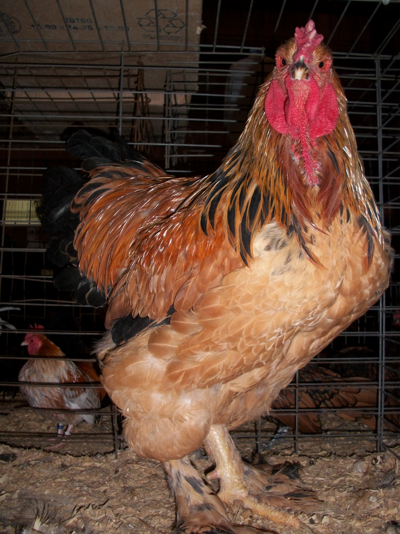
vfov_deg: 52.6
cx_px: 200
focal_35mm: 35
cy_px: 267
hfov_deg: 40.7
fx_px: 539
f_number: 3.1
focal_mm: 6.3
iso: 200
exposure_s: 1/500
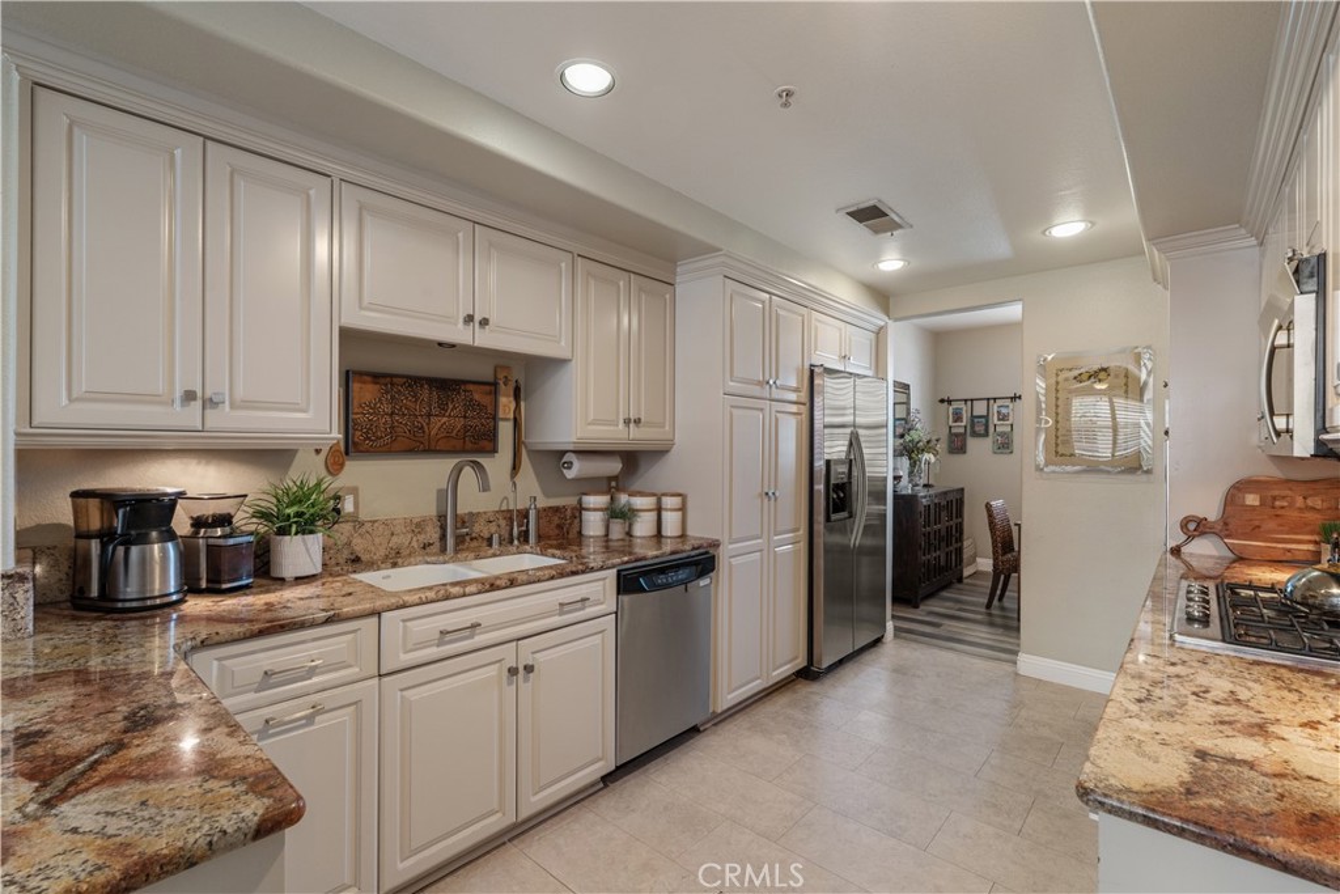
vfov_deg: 73.8
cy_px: 447
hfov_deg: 96.7
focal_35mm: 16
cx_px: 670
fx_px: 596
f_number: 9
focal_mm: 16
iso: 800
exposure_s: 1/4
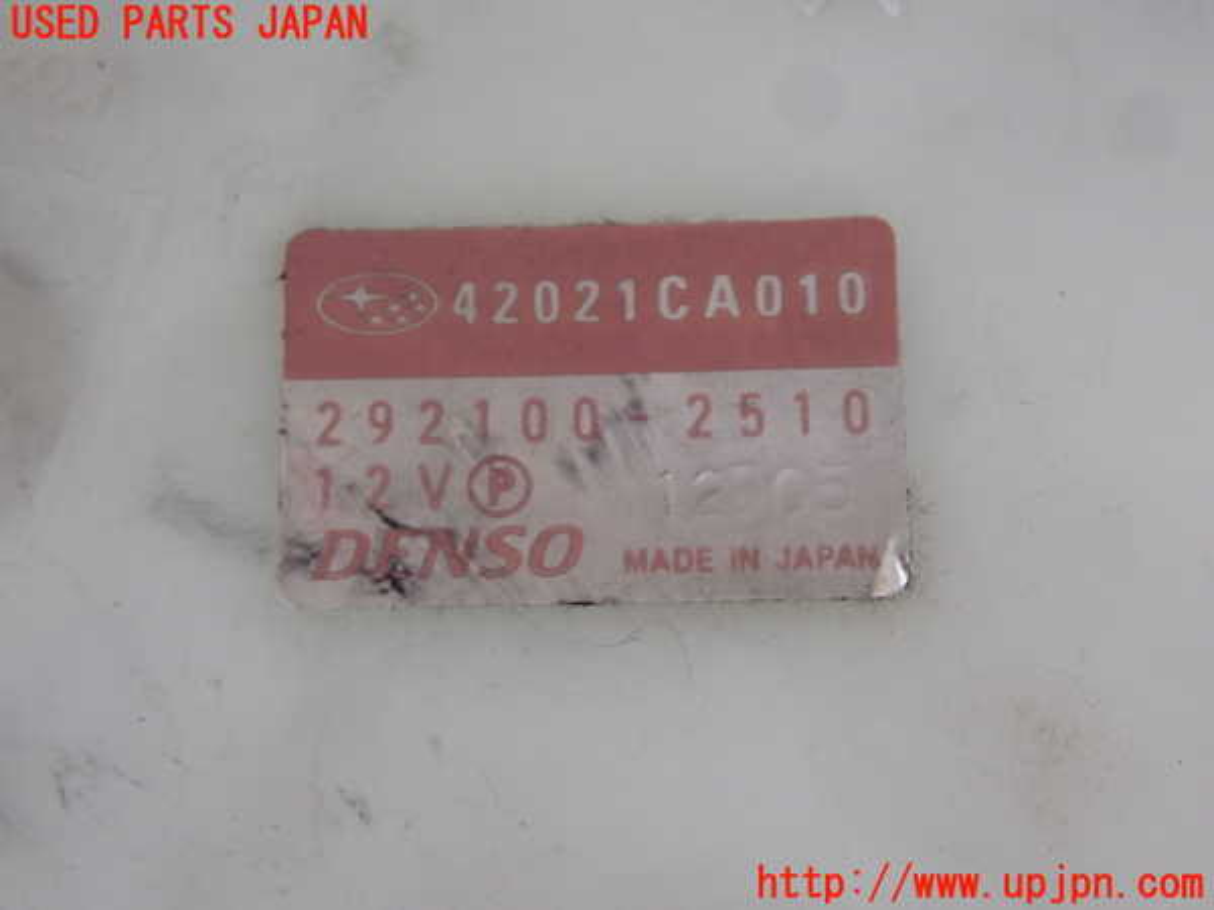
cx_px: 607
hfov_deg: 79.0
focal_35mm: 21
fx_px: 736
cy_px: 455
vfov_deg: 63.4
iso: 320
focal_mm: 3.82
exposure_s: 1/30
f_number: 3.9
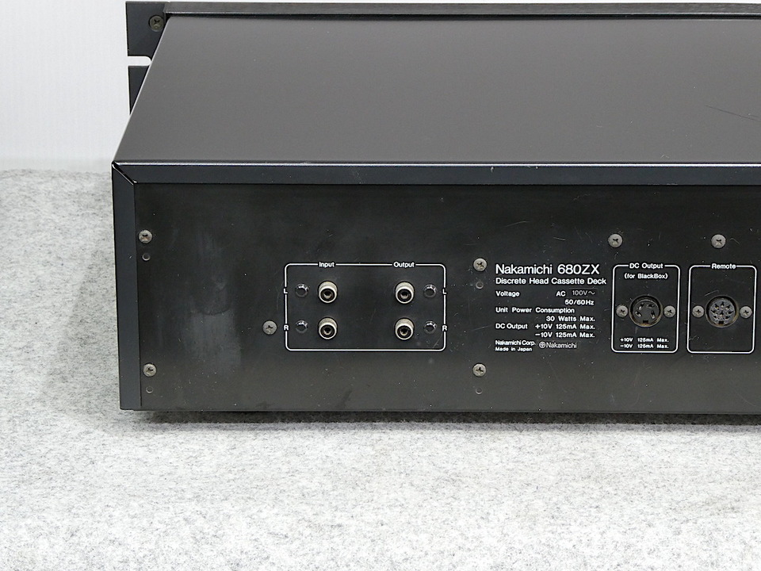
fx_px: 2968
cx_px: 380
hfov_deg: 14.6
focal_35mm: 135
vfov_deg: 11.0
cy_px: 286
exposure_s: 1/6
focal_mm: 24.2
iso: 400
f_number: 5.6
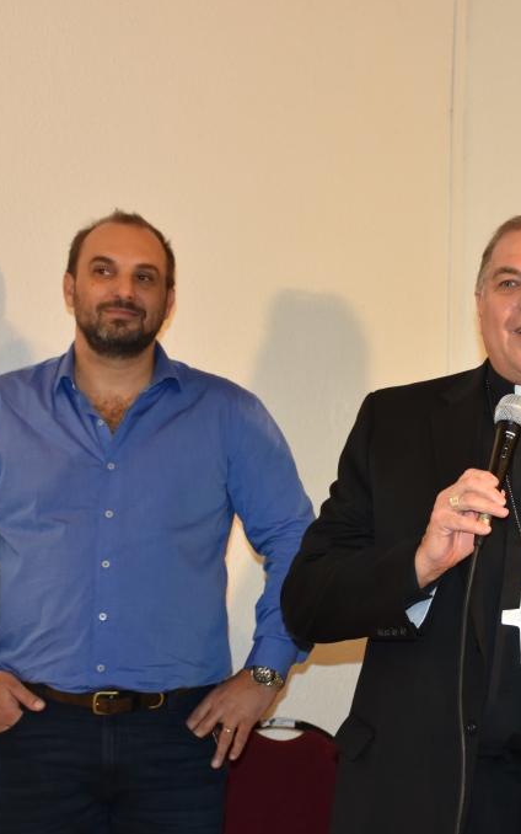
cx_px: 552
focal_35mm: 81
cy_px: 416
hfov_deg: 15.8
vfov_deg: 25.6
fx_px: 1834
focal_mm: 35
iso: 720
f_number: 4.2
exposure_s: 1/60
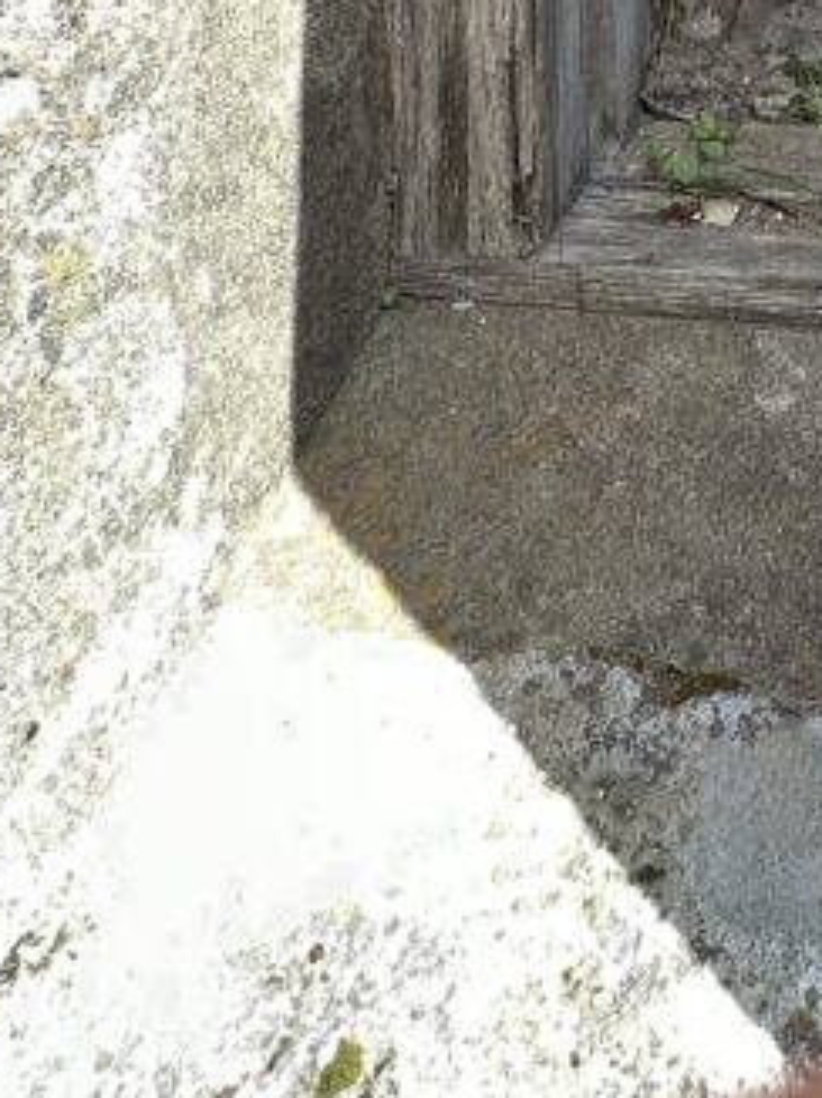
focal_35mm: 44
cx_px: 866
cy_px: -438
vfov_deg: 30.3
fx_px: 1395
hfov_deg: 30.0
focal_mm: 2.22
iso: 40
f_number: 2.2
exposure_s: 1/130
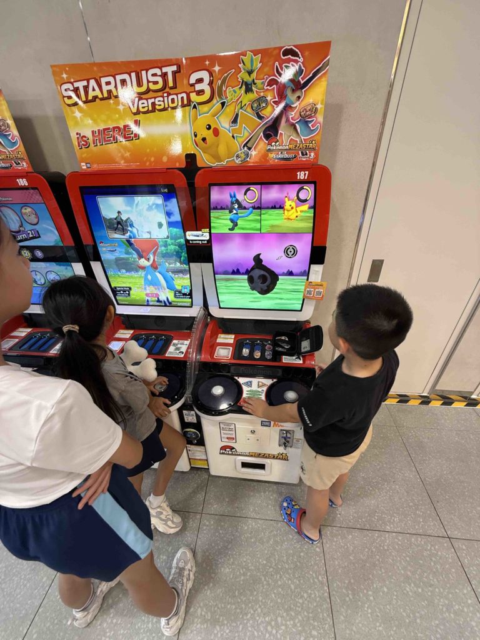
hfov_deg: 85.7
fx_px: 259
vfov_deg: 102.1
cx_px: 240
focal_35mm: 14
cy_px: 320
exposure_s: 1/50
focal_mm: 2.22
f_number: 2.2
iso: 160
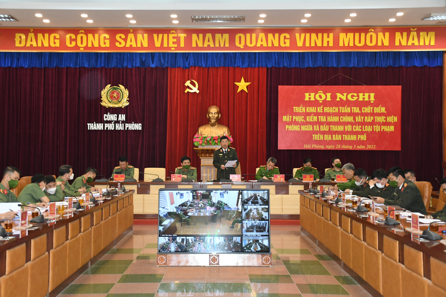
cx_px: 223
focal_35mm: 51
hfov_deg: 38.9
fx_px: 632
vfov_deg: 26.5
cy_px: 148
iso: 2500
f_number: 4.2
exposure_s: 1/200
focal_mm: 34
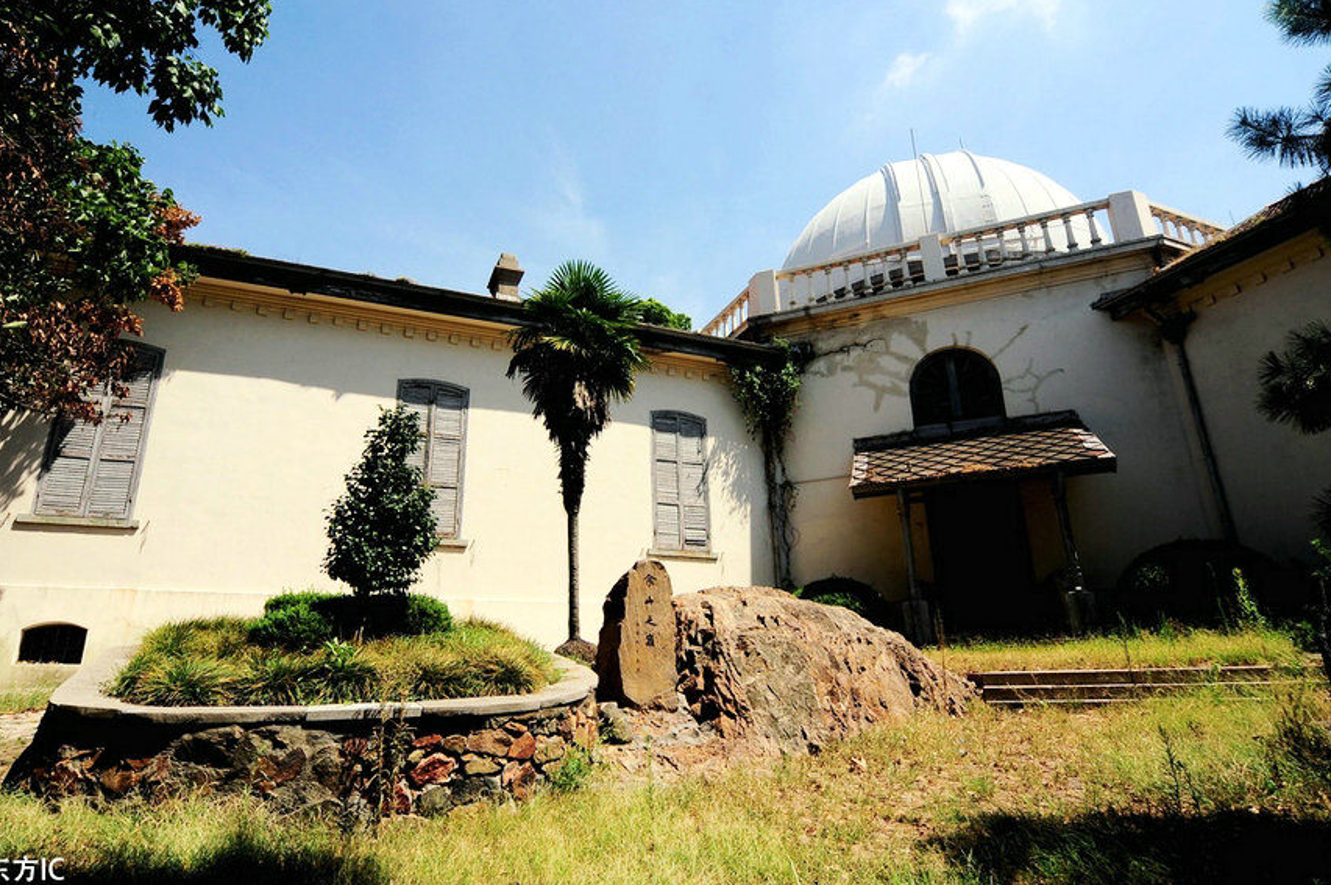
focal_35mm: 19
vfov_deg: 64.4
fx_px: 702
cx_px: 635
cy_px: 421
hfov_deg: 86.9
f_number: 11
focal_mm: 12
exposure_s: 1/160
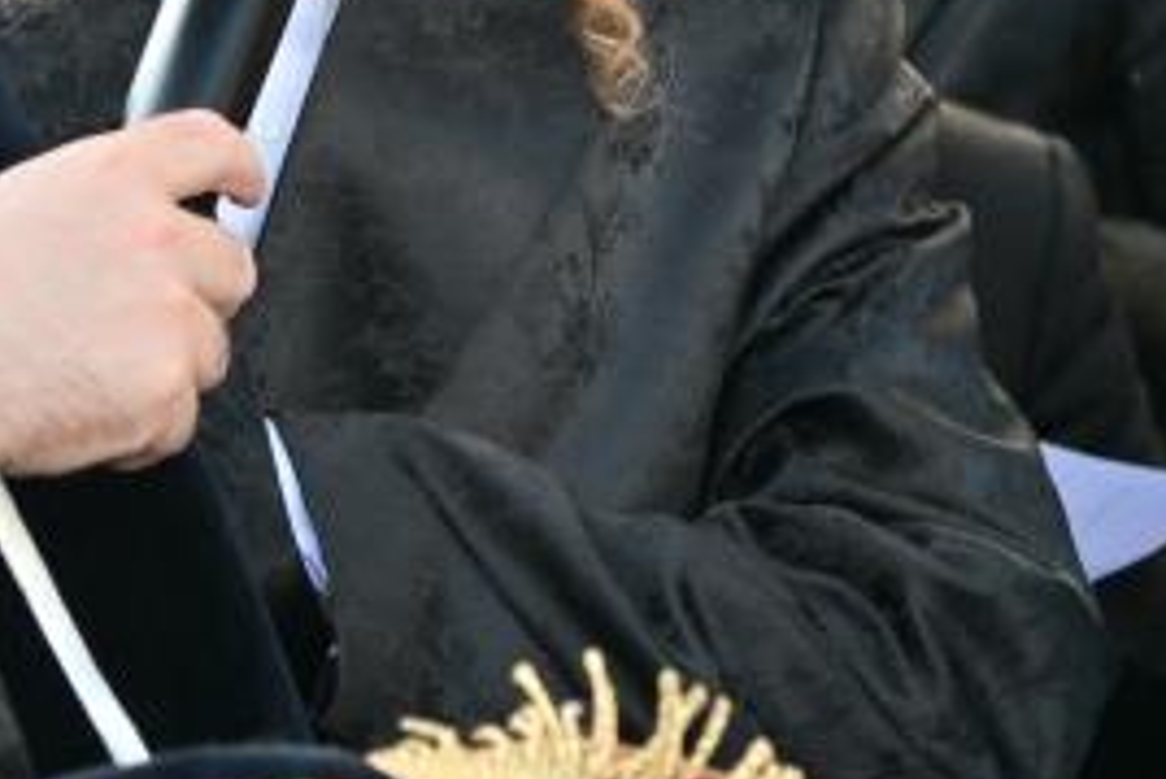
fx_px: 5703
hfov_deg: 11.6
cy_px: -181
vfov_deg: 7.7
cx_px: 200
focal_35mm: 176
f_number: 4
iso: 400
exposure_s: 1/1000
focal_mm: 46
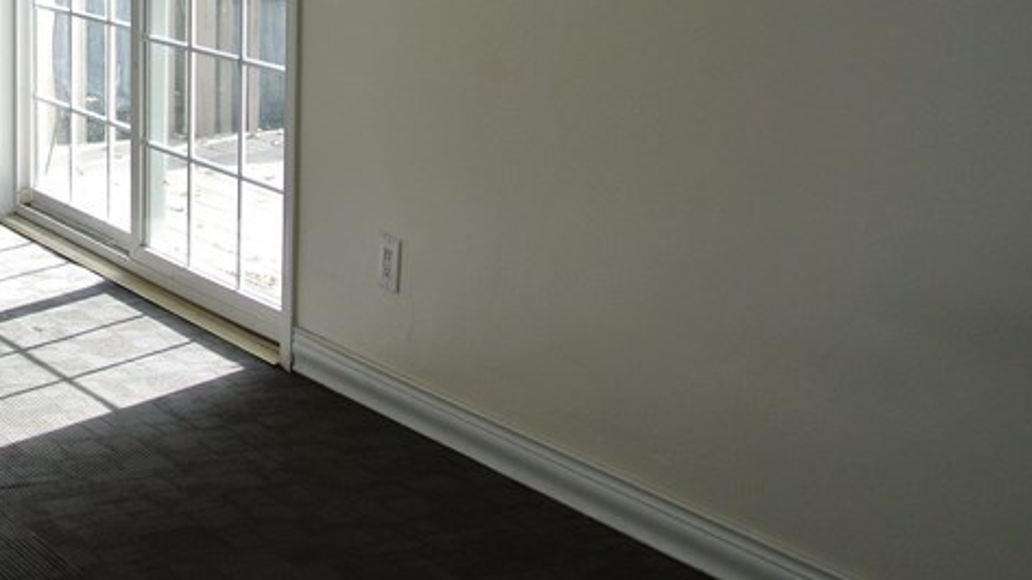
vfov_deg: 16.6
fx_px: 1970
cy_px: 83
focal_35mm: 72
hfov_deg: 26.9
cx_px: -115
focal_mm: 11.4
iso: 100
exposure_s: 1/80
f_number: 3.5
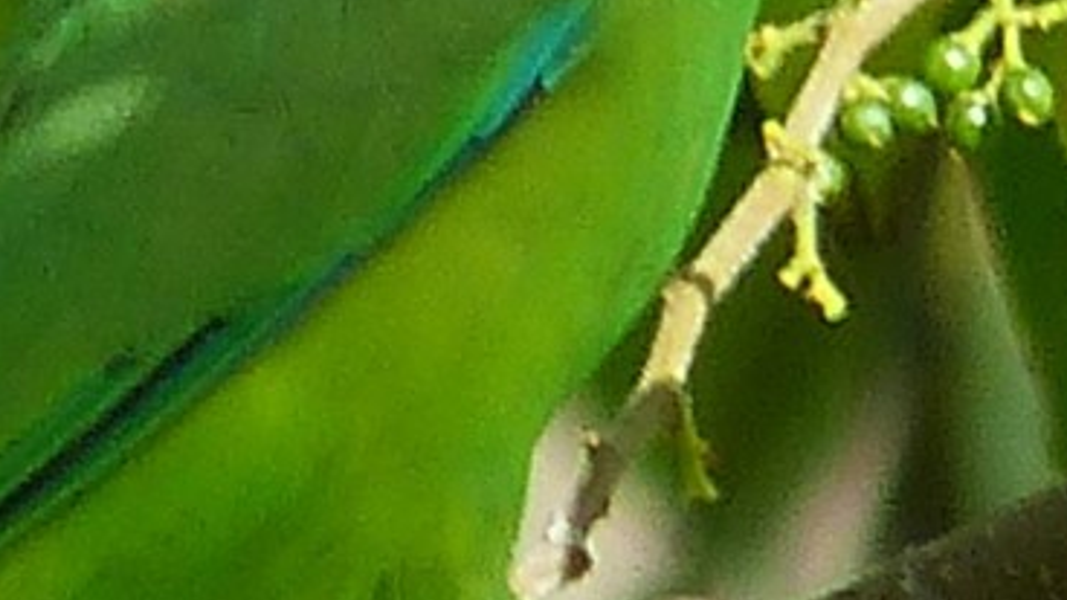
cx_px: 368
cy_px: -84
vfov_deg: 0.2
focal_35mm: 5114
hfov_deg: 0.4
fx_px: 144688
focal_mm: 108
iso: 100
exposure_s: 1/320
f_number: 4
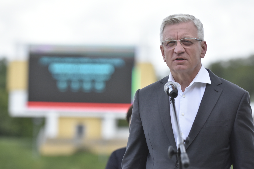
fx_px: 1323
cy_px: 84
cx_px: 127
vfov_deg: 7.3
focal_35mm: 188
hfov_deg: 11.0
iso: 1000
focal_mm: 125
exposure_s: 1/8000
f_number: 2.8
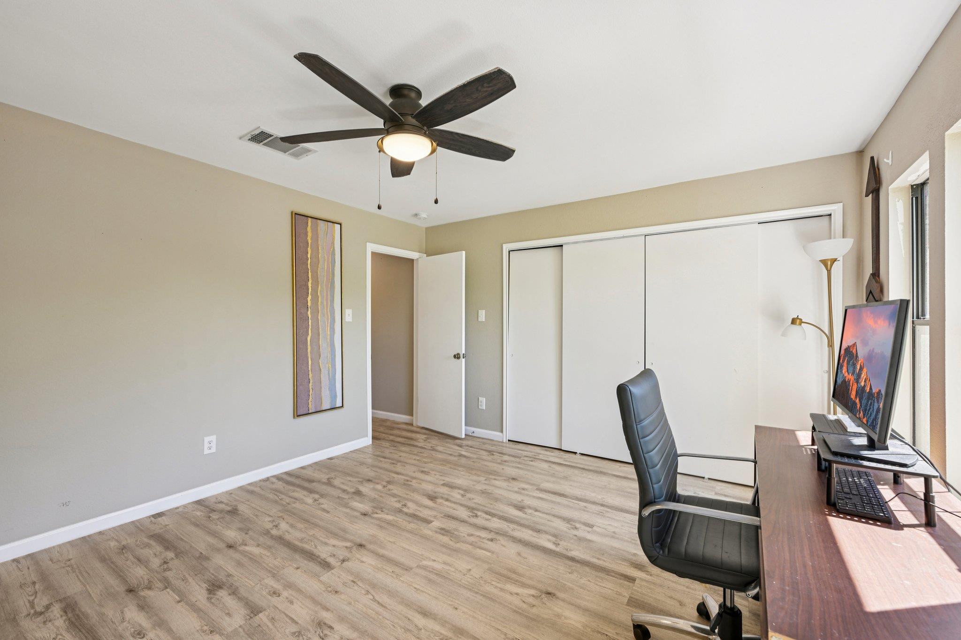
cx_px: 480
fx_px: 400
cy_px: 320
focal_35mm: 15
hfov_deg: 100.4
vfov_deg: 77.3
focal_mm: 15
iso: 100
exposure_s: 1/30
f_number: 6.7
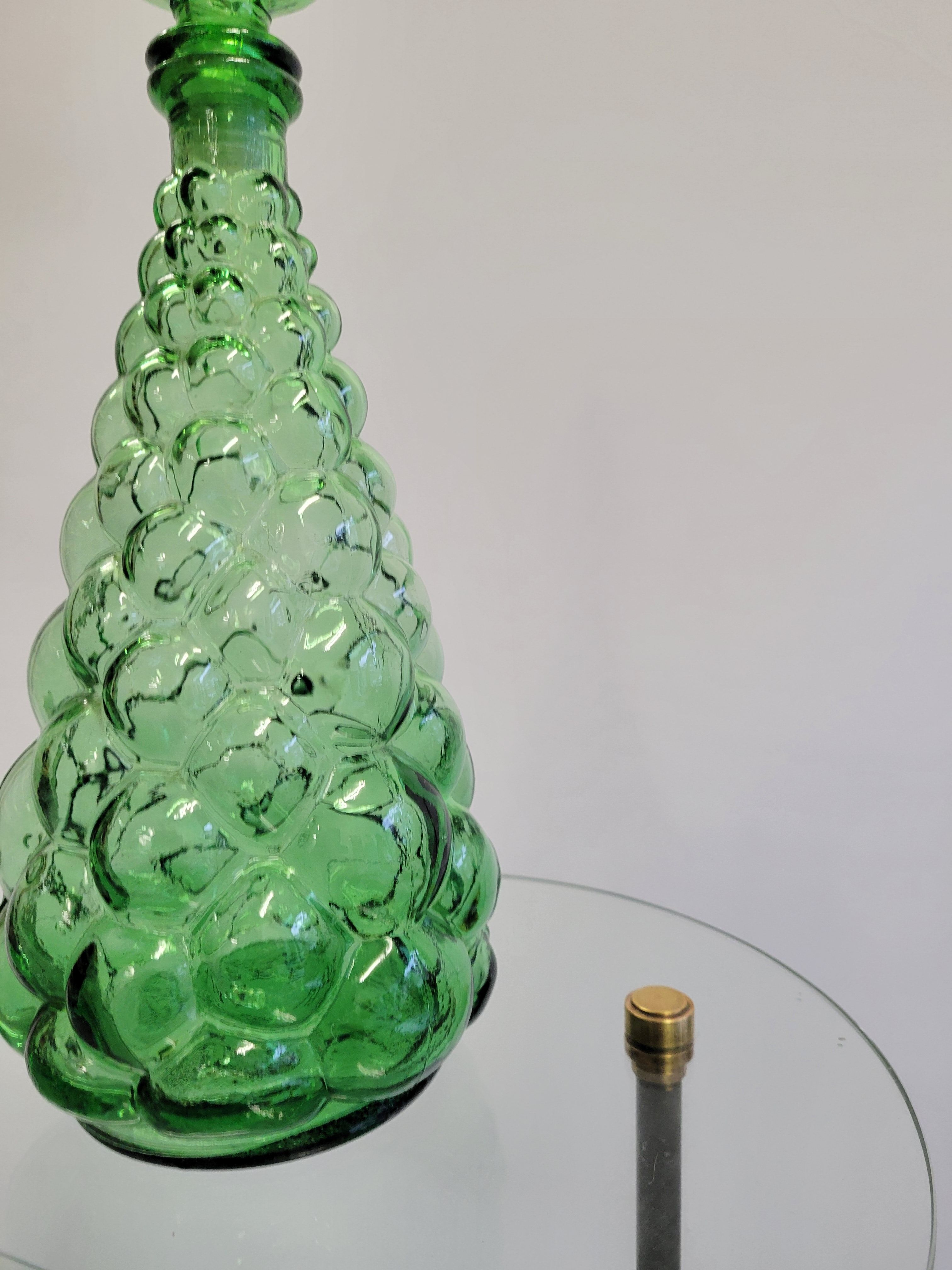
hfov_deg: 53.1
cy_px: 635
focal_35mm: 26
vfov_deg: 67.3
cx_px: 476
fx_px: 953
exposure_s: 1/100
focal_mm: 5.4
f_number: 1.8
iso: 250
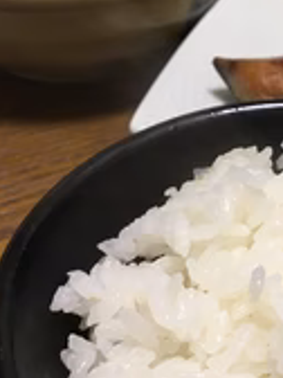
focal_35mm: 69
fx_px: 752
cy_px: 162
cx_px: 317
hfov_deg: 20.3
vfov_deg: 28.1
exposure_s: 1/30
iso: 50
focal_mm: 4.15
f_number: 2.2
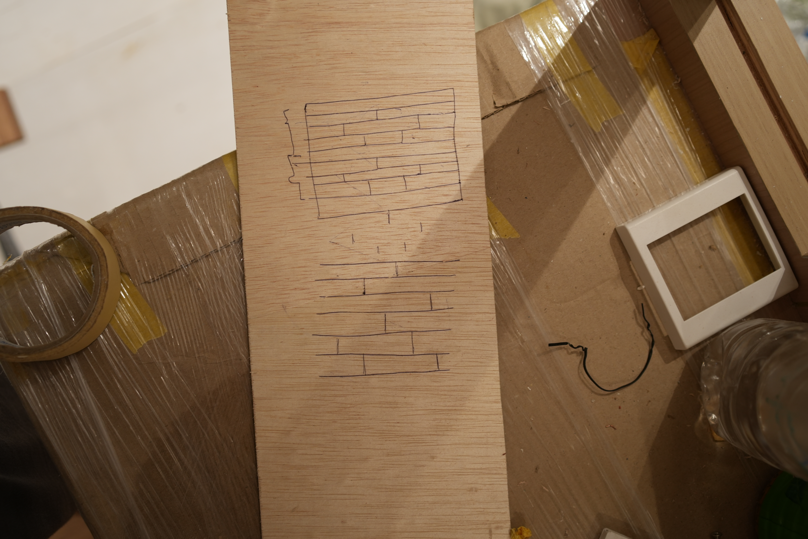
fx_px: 785
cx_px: 404
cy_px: 270
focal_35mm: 35
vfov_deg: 37.9
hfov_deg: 54.4
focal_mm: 35
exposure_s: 1/40
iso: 400
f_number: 3.2
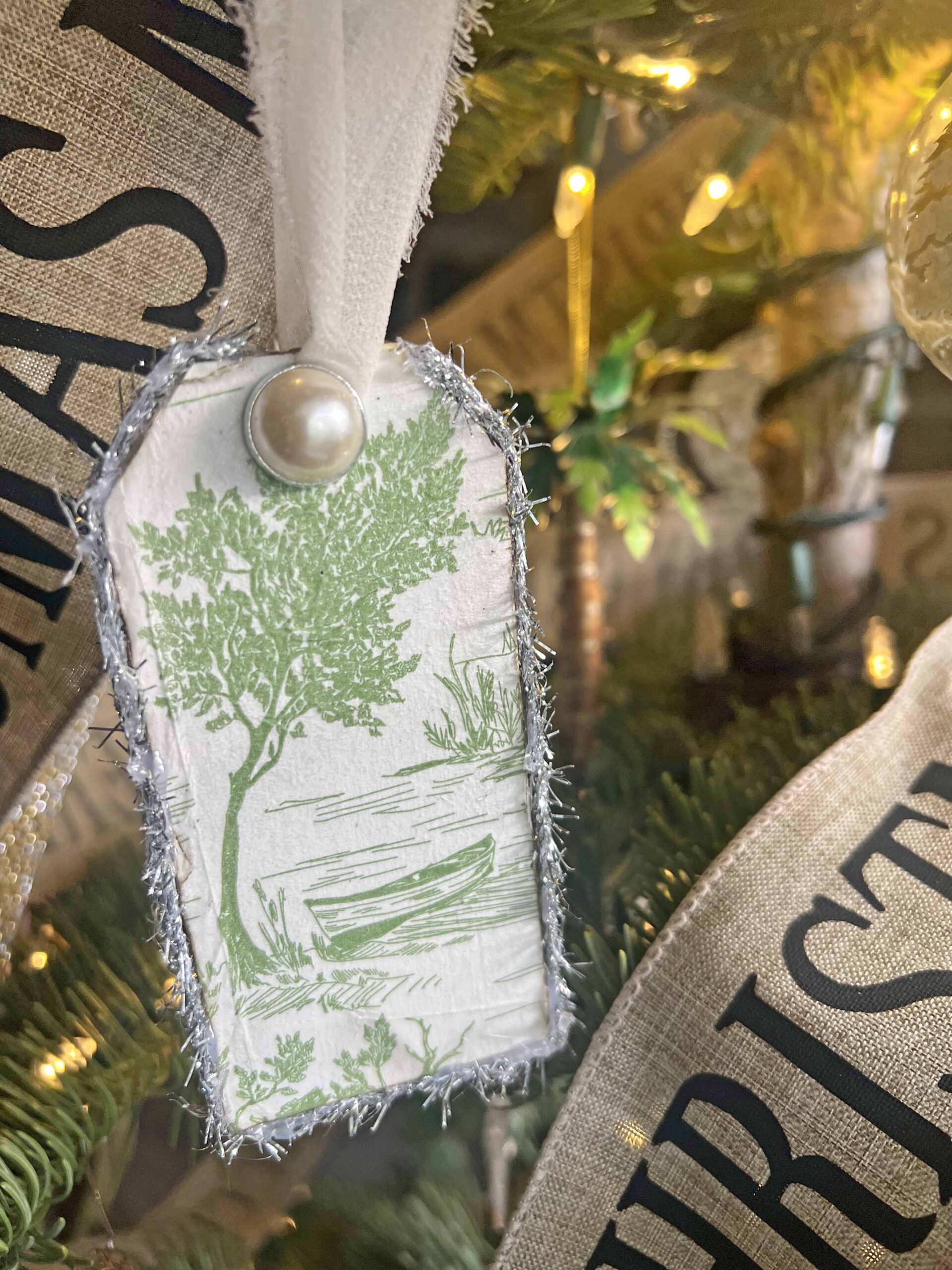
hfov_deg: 53.1
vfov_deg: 67.3
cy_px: 635
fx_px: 953
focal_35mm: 26
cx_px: 476
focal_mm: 5.7
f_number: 1.5
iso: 100
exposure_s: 1/120
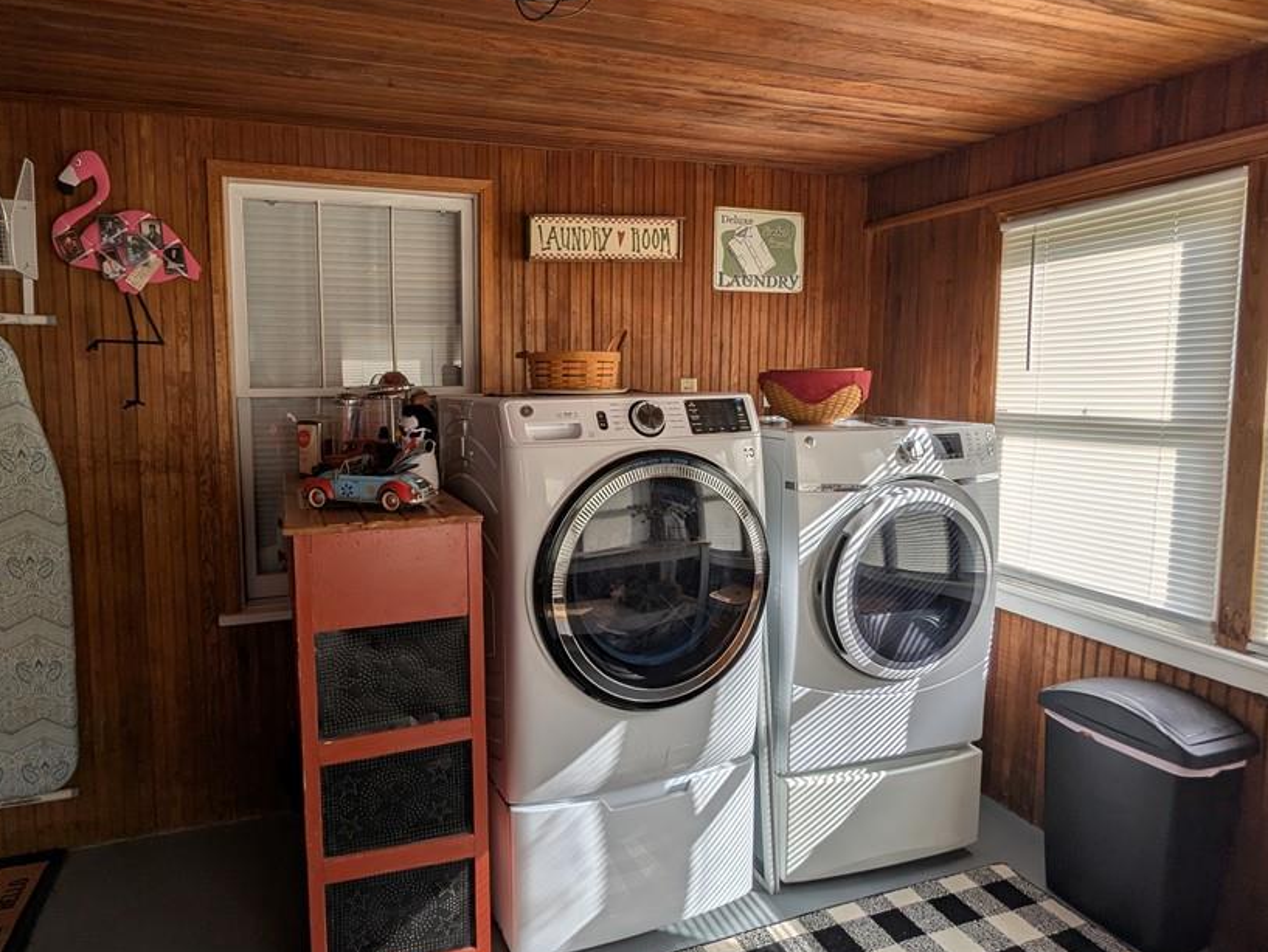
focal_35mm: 20
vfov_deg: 66.0
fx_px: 733
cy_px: 448
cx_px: 533
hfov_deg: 81.1
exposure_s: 1/637
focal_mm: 2.35
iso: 34
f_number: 2.2
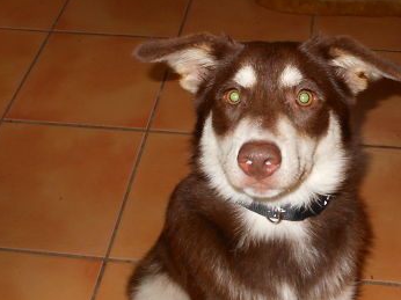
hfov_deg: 38.7
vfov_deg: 29.3
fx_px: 567
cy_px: 214
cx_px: 251
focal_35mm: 49
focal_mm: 5
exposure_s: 1/25
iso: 200
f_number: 3.7
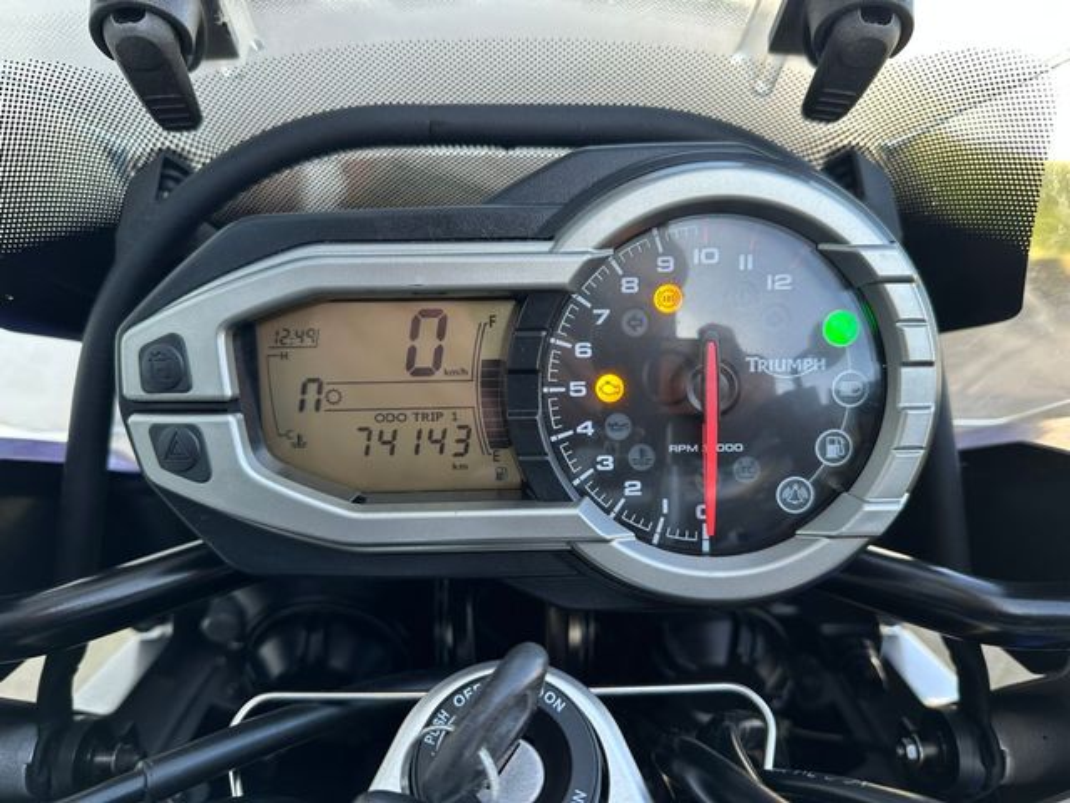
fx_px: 742
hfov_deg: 71.6
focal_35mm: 24
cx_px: 535
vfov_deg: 56.8
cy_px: 402
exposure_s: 1/177
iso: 64
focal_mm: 6.86
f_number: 1.78
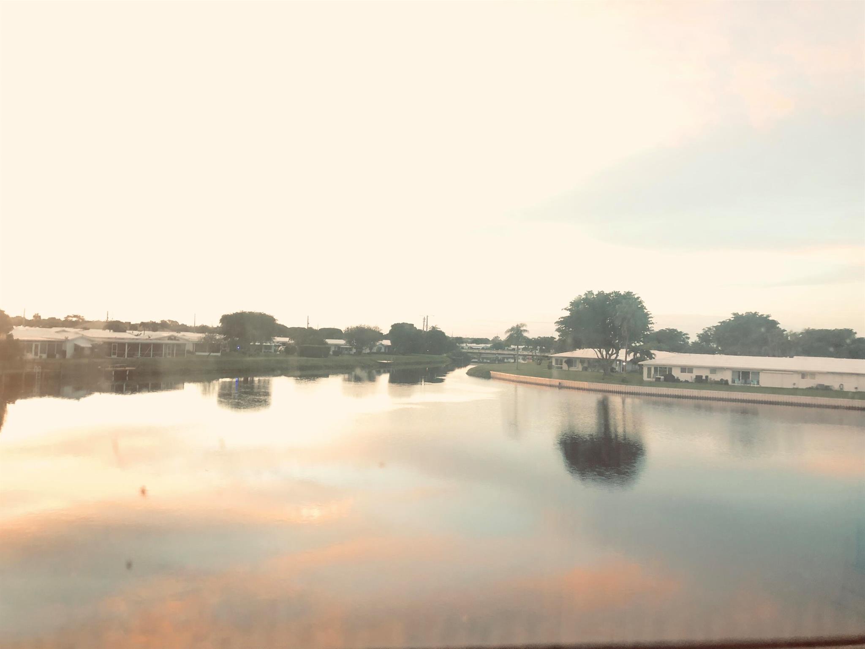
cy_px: 324
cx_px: 432
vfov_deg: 49.7
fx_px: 700
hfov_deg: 63.4
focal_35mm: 28
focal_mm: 3.99
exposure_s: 1/15
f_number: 1.8
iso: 40
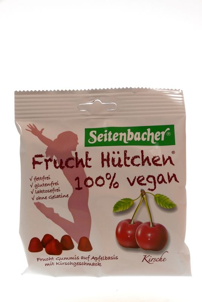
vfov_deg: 32.4
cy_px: 151
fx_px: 521
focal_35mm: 62
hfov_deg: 22.0
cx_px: 101
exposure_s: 1/15
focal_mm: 28.2
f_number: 16
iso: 800
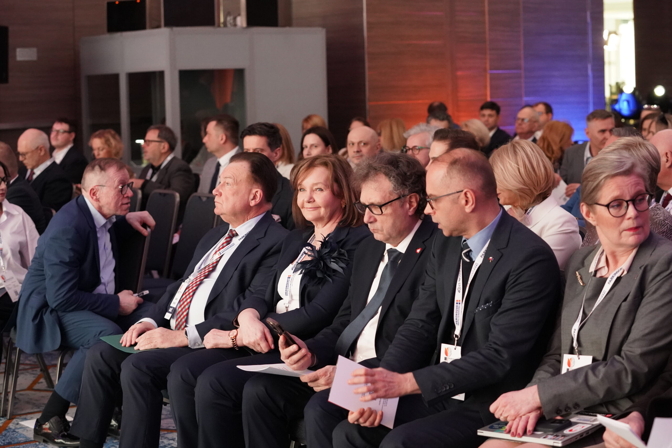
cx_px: 336
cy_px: 224
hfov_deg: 28.8
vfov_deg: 19.5
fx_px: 1307
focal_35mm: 70
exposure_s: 1/250
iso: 8000
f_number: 4.5
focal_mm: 70
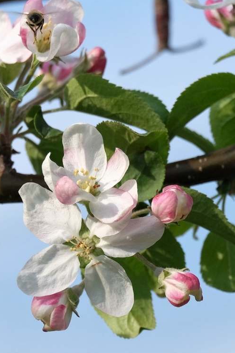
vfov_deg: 6.6
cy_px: 166
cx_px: 53
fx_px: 3037
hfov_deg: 4.4
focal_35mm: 310
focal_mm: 127.9
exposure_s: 1/4000
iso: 1600
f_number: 5.8
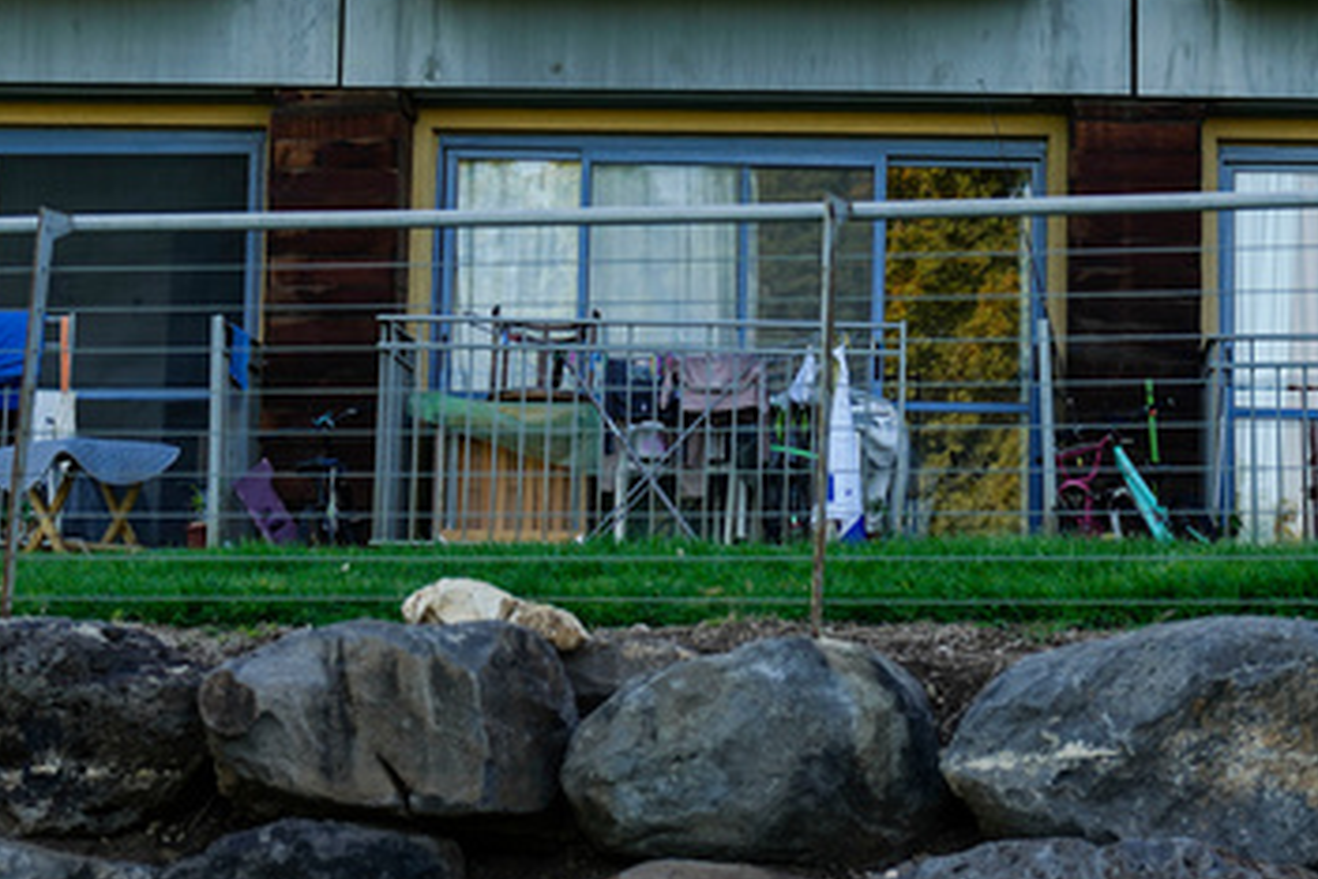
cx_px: 819
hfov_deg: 14.3
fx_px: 5235
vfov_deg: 9.4
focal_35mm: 143
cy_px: -370
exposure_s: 1/250
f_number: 2.8
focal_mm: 49
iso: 50
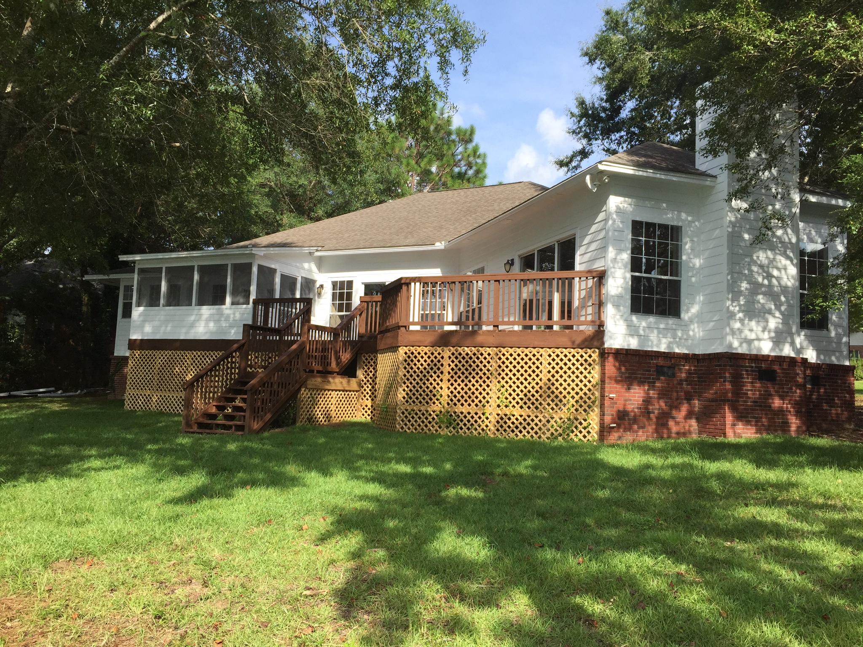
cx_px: 432
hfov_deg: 61.7
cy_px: 324
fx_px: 723
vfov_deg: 48.2
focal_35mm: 29
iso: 32
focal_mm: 4.15
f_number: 2.2
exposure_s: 1/1130
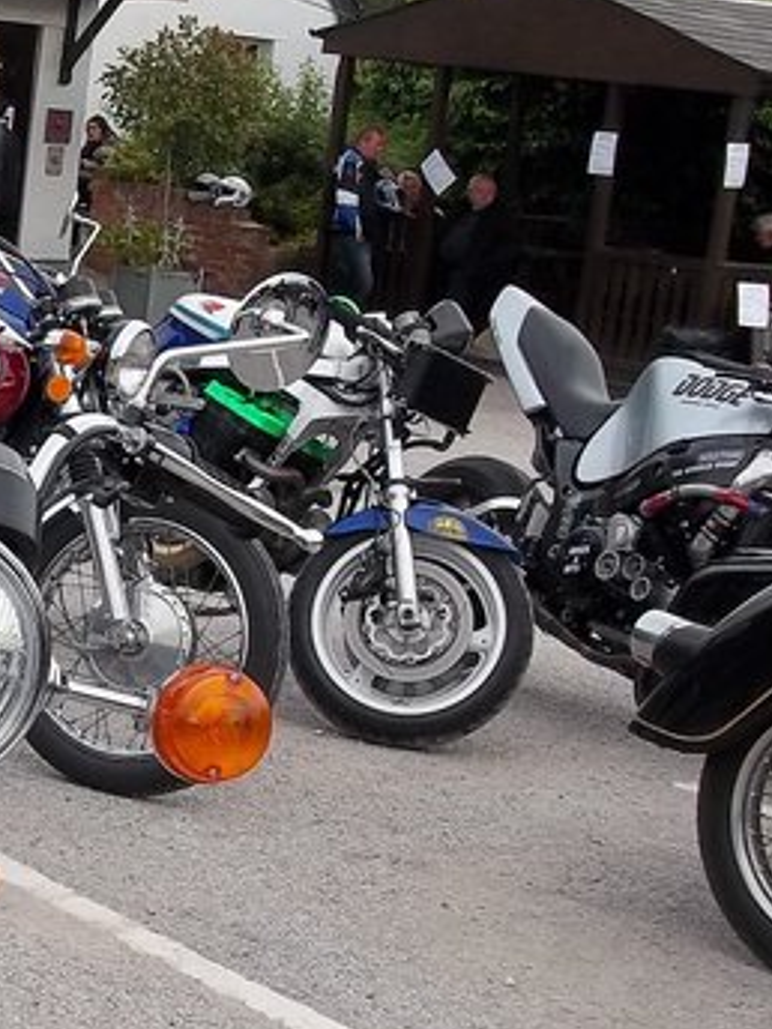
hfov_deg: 15.4
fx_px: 2765
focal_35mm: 93
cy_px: 589
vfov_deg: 21.1
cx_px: -141
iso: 80
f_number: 2.9
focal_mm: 5.7
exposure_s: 1/160
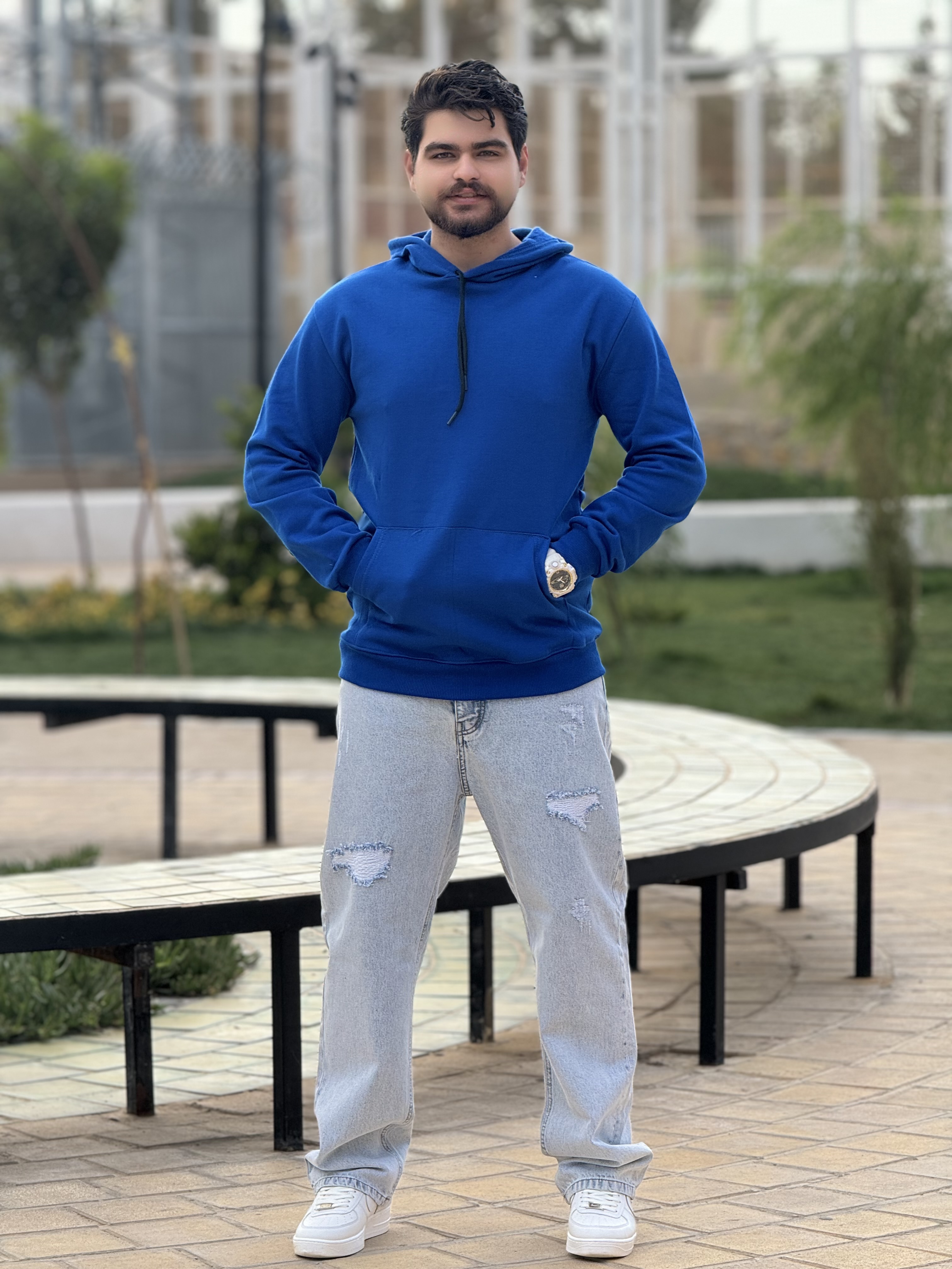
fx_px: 4400
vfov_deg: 16.4
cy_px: 634
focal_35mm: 120
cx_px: 476
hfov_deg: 12.3
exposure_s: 1/303
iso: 50
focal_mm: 15.66
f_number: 2.8
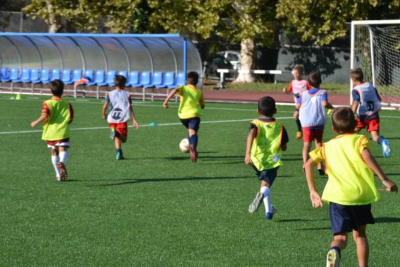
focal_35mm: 118
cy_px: 131
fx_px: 1306
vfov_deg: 11.7
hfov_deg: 17.4
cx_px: 208
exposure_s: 1/250
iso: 100
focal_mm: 75
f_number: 8
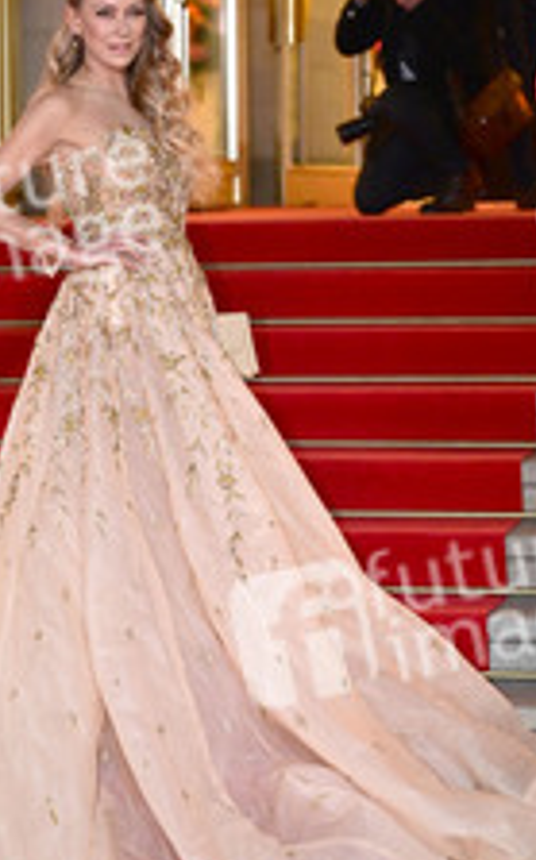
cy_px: 424
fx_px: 2997
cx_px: 77
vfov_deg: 16.3
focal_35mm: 128
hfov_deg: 10.2
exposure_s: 1/160
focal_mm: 70
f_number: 2.8
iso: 4000
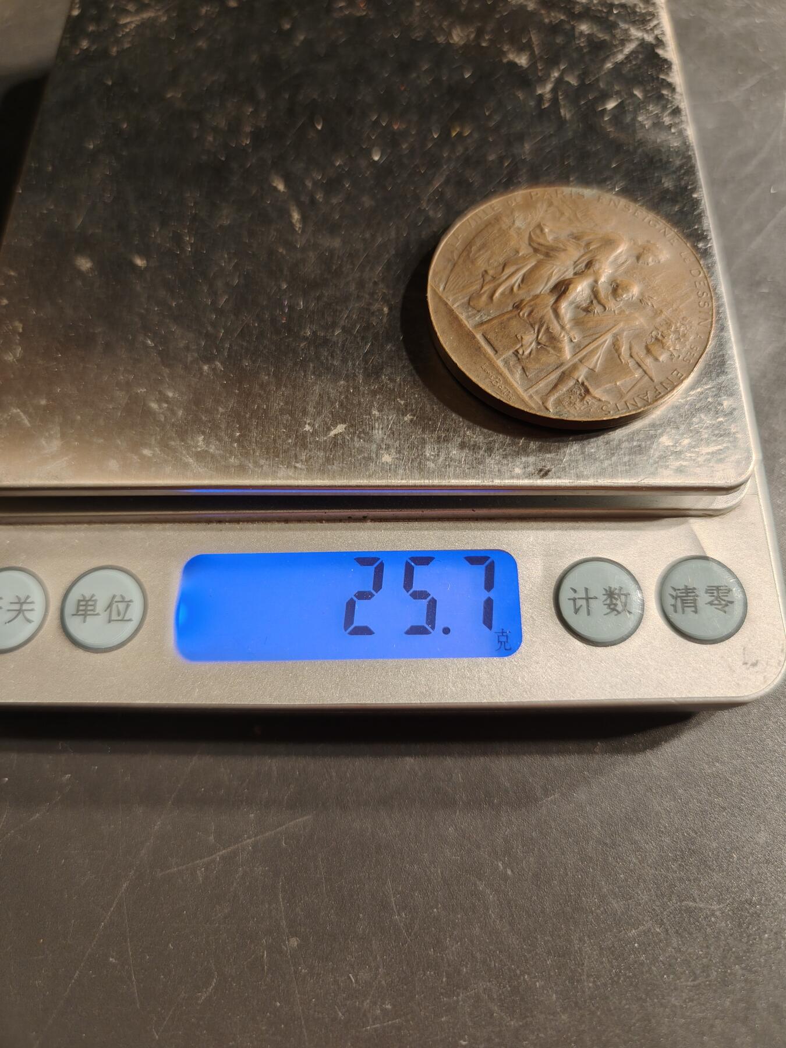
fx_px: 696
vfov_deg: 73.9
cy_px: 524
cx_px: 393
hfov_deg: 58.9
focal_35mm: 23
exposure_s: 1/152
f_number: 1.6
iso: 250
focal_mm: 6.06
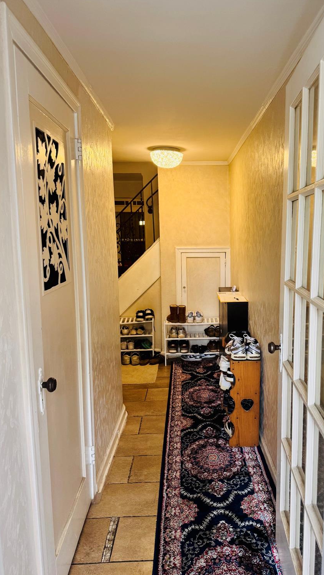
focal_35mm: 27
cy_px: 295
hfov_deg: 42.5
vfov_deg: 69.8
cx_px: 209
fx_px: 412
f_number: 1.78
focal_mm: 6.76
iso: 100
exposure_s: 1/120
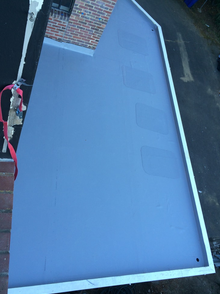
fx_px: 263
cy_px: 150
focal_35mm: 31
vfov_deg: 58.3
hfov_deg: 45.4
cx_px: 108
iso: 40
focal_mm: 4.12
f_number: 2.2
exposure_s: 1/120
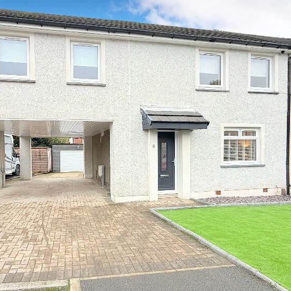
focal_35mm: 23
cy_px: 157
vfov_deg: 67.2
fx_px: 219
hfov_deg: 65.5
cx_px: 97
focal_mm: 2.22
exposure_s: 1/143
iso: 50
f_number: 2.2
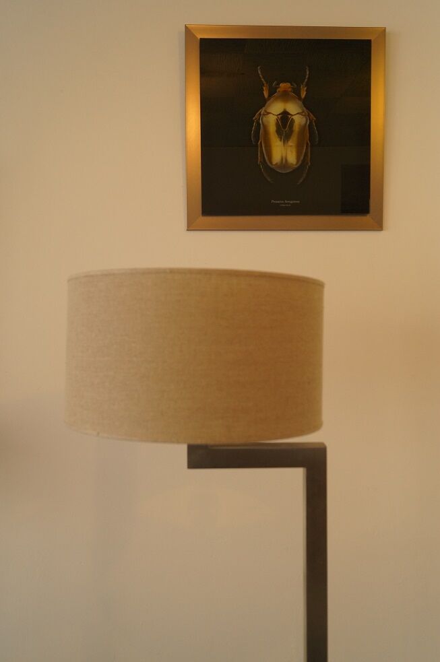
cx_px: 220
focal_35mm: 30
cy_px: 331
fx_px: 551
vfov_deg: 62.0
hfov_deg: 43.5
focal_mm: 20
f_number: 4
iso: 500
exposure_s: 1/60
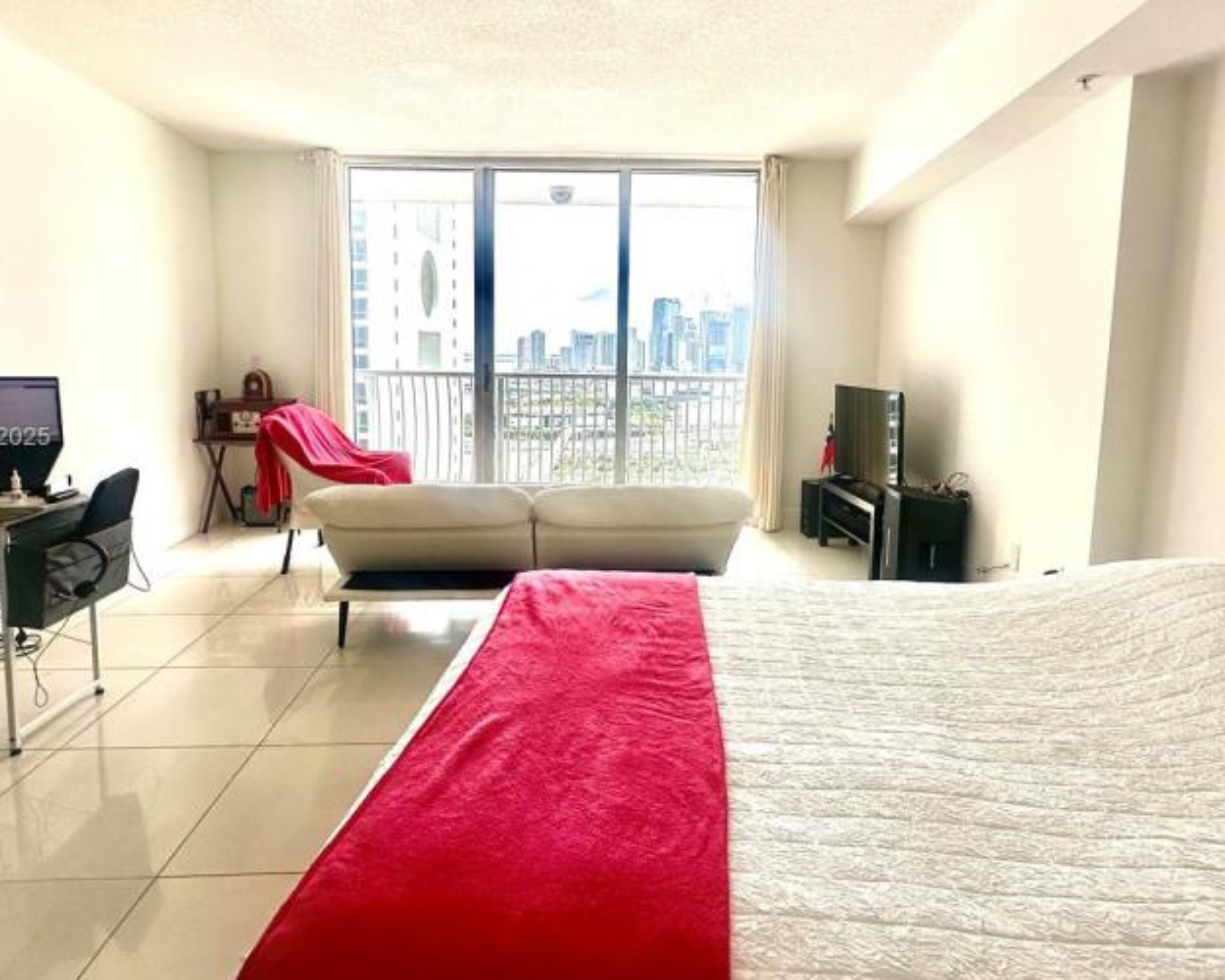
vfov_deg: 65.4
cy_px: 439
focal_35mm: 21
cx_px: 615
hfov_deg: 77.6
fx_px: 761
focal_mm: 2.22
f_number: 2.2
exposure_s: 1/427
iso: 40
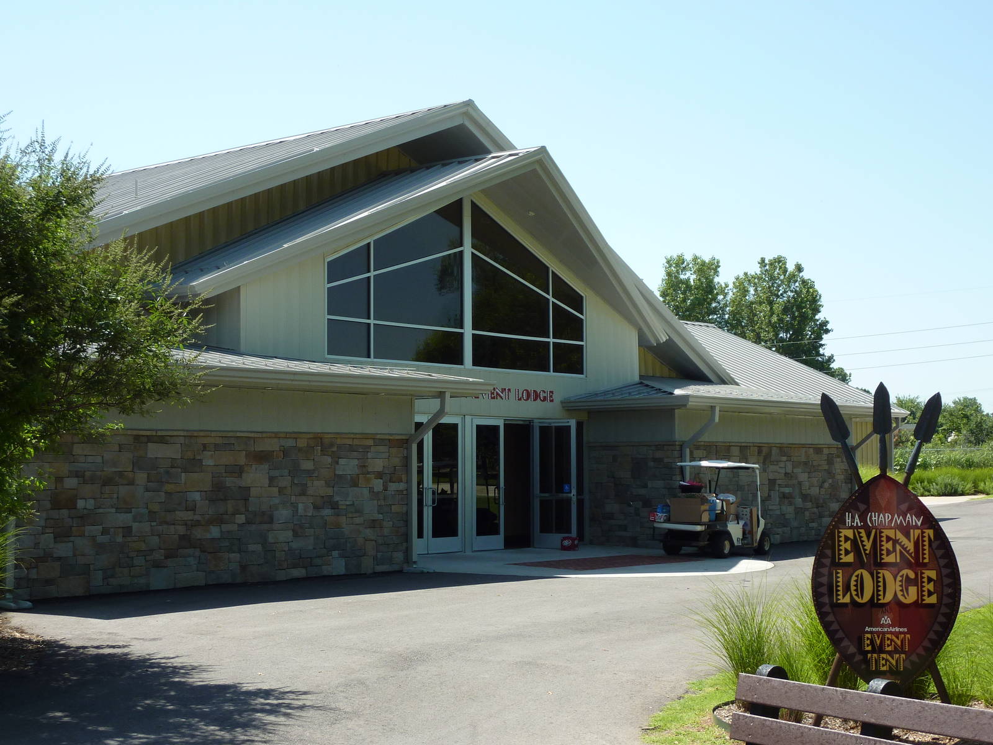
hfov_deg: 36.8
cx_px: 496
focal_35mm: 52
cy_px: 372
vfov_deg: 28.0
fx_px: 1492
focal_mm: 8.5
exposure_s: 1/500
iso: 100
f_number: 3.8
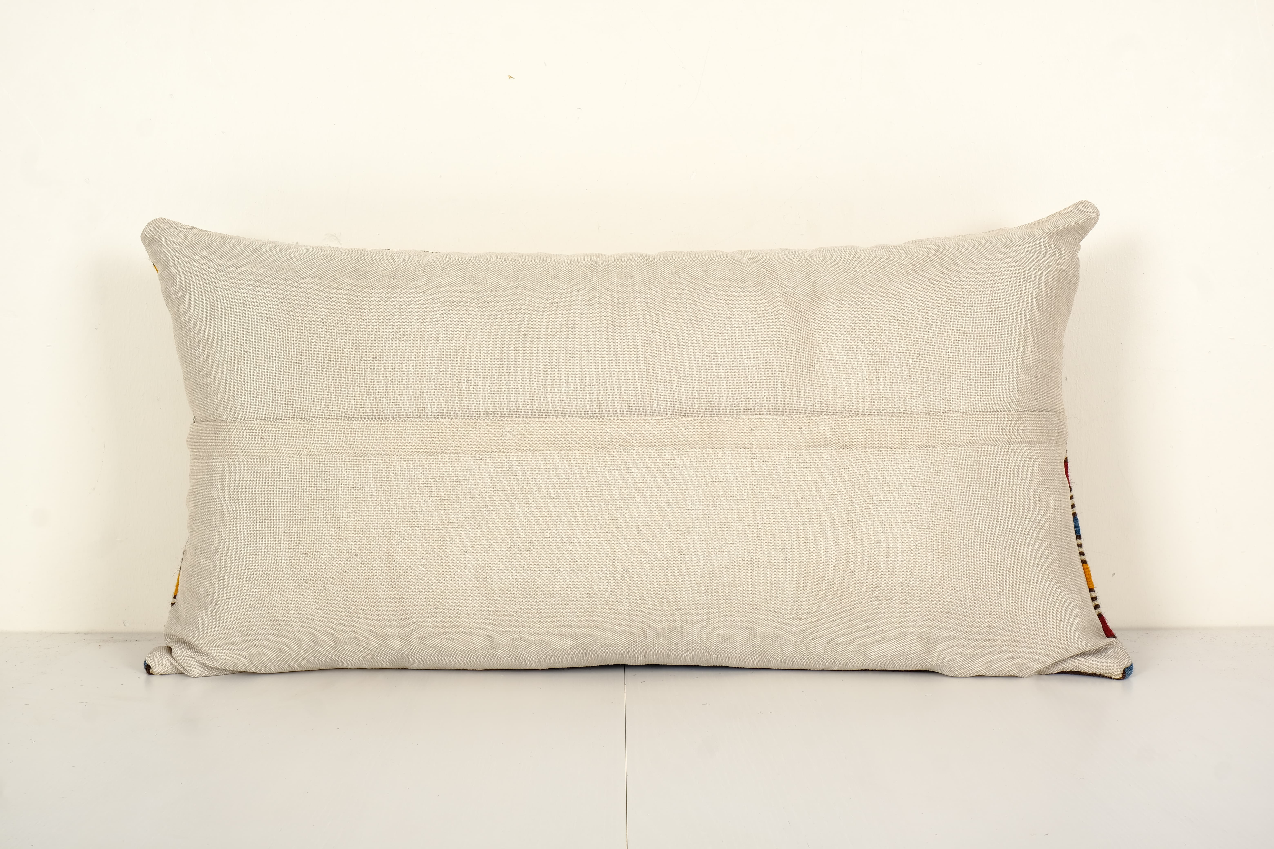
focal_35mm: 38
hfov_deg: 50.7
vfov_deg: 35.1
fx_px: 1345
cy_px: 424
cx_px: 637
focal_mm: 25.4
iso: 80
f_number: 11
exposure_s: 1/160
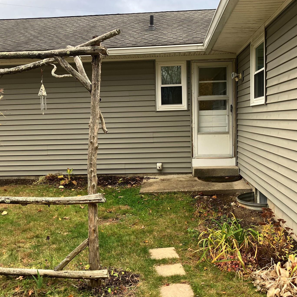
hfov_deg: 44.9
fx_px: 359
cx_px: 142
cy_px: 150
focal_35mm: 37
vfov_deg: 44.9
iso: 50
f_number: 1.8
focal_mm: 3.99
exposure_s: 1/121
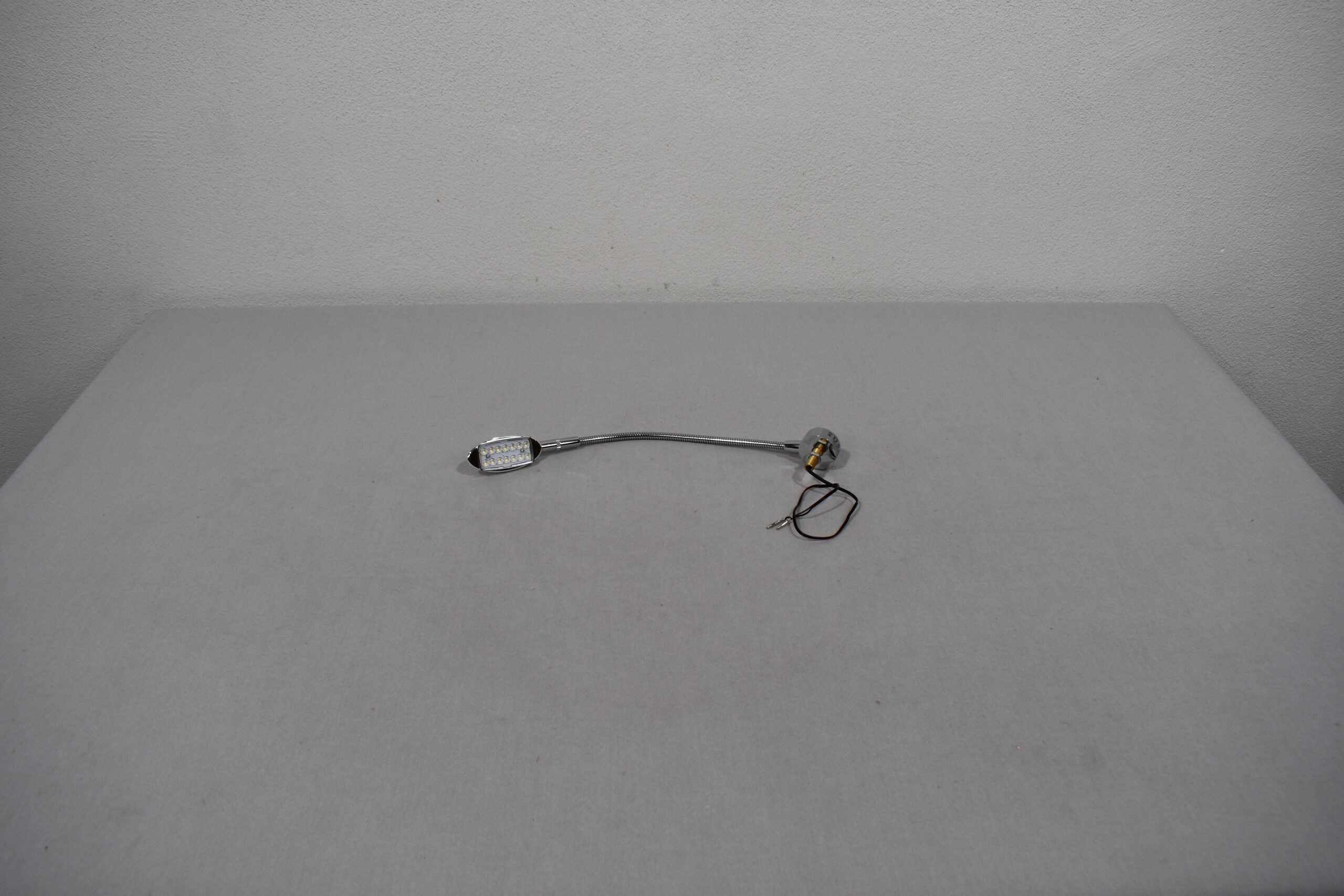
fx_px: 1008
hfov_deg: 67.4
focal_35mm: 27
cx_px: 672
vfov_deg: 47.9
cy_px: 448
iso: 320
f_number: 5.6
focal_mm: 18
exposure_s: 1/125
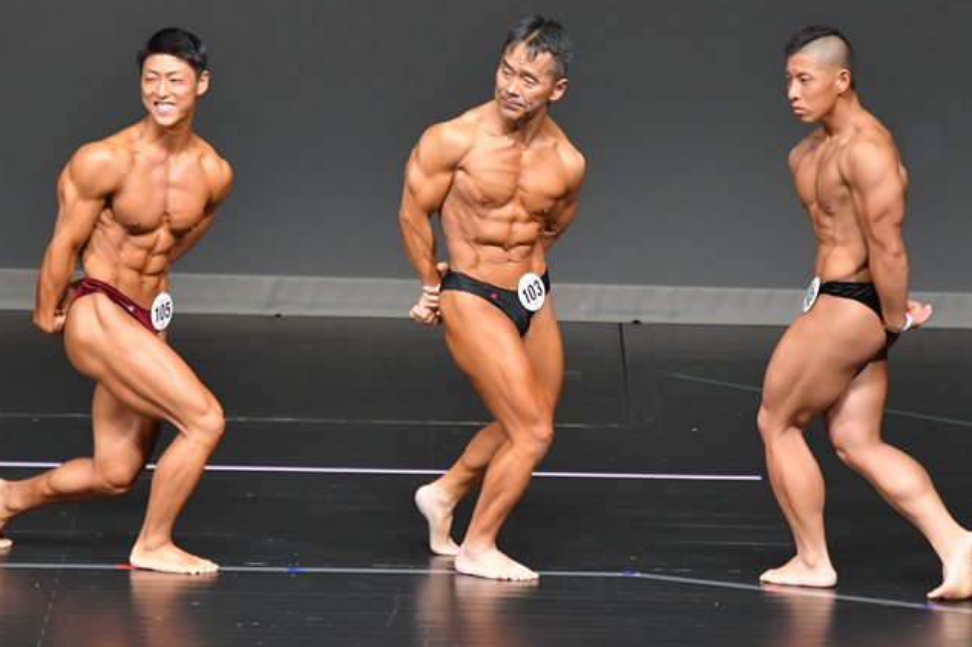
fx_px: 10389
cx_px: 562
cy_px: 311
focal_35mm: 385
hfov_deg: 5.4
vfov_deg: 3.6
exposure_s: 1/400
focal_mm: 210
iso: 5000
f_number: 5.6
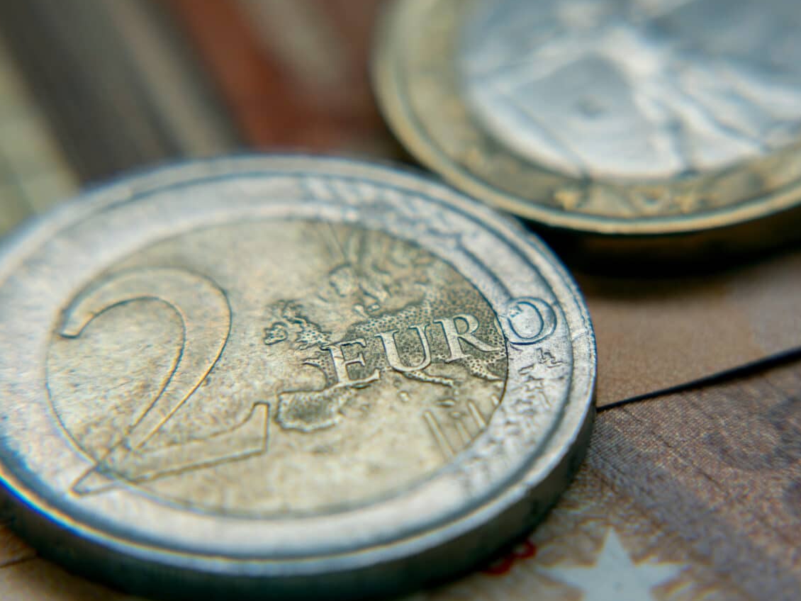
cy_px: 310
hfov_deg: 20.0
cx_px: 465
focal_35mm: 98
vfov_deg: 15.1
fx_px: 2268
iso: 1000
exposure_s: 1/160
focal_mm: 50
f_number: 6.3
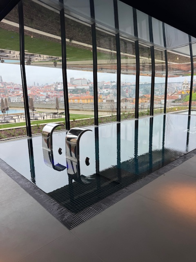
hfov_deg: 56.8
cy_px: 131
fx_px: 181
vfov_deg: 71.6
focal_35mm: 24
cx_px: 98
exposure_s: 1/325
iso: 80
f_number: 1.78
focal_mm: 6.76
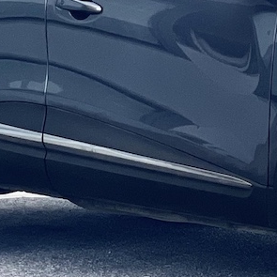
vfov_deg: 5.9
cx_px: 367
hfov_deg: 5.8
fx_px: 2707
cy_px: 92
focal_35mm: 299
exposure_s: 1/121
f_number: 2.2
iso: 50
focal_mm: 7.5
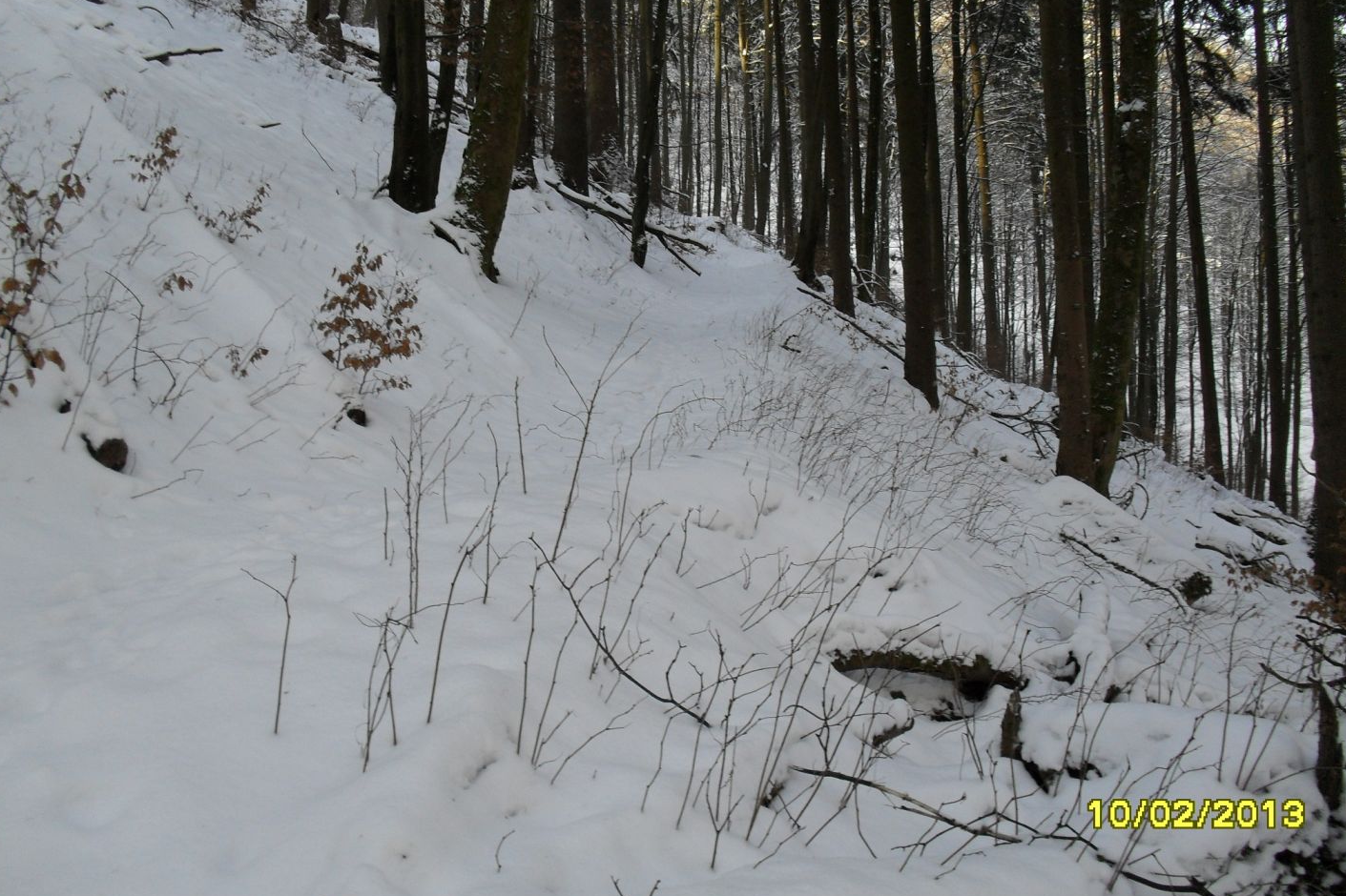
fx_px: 1383
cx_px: 674
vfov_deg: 35.9
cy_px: 400
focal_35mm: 37
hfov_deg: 51.9
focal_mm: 6.3
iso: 100
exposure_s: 1/180
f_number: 3.2
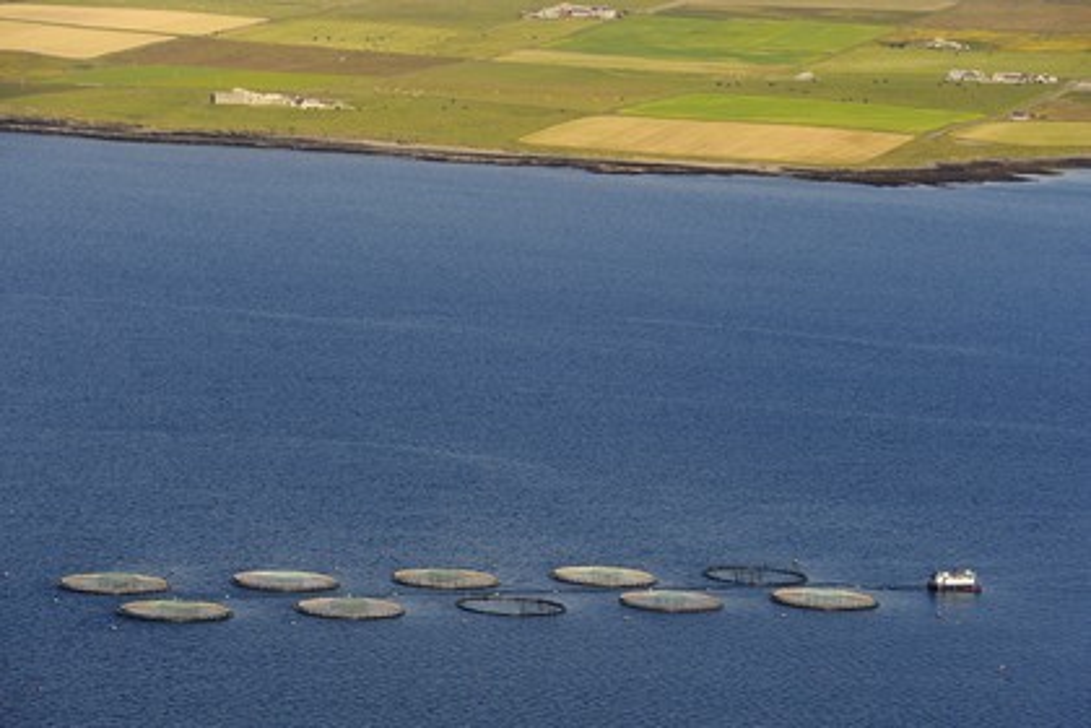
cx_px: 546
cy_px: 364
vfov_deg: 7.0
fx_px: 5909
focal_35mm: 195
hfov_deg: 10.5
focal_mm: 195
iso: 400
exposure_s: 1/800
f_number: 9
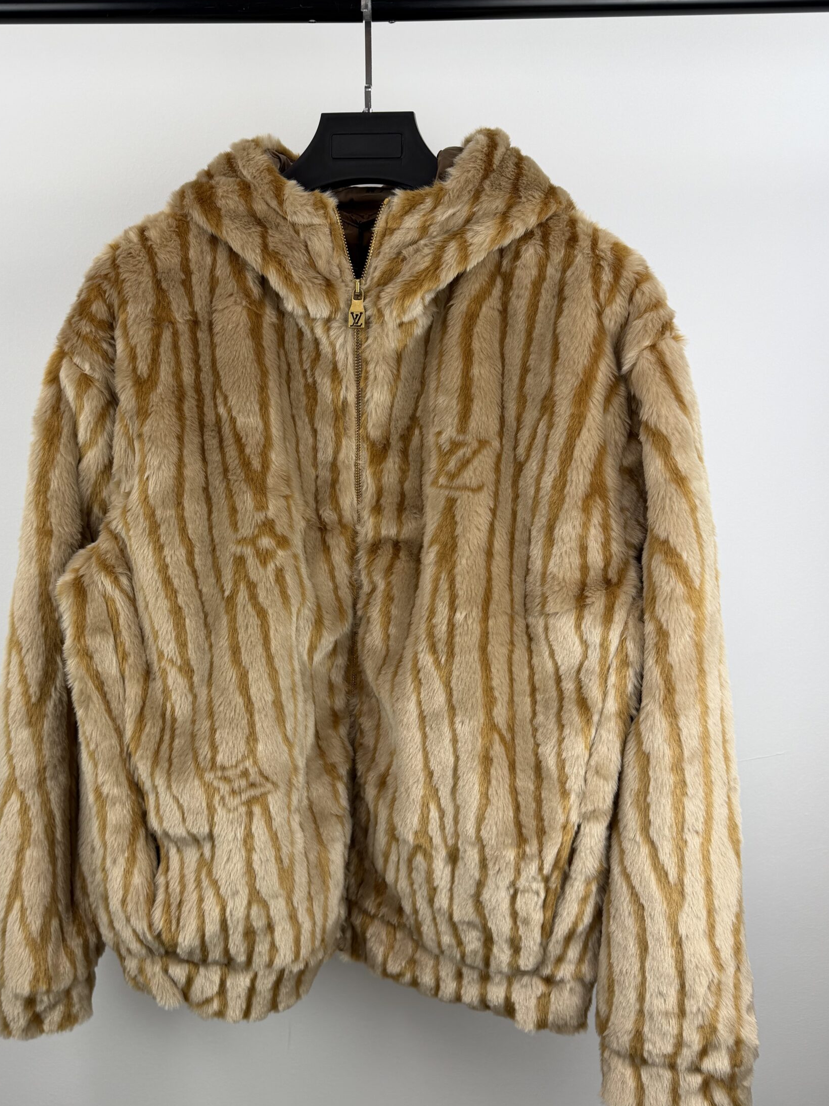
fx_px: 894
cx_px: 364
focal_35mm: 28
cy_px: 583
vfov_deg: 63.4
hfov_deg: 49.6
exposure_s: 1/121
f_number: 1.78
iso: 50
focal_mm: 6.76
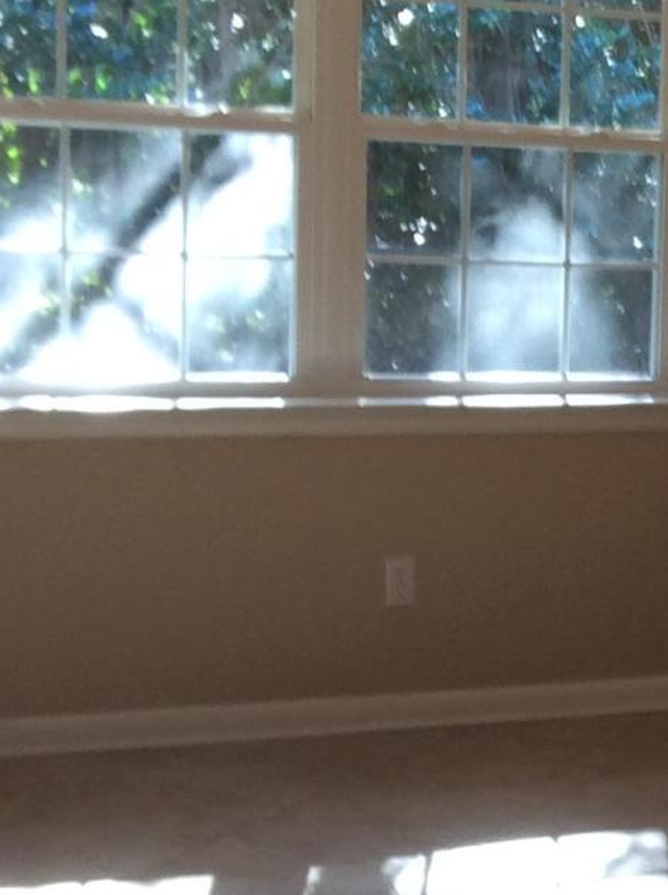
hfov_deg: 14.1
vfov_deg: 19.5
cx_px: 830
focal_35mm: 101
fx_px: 2608
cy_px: 484
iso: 40
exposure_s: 1/24
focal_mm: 3.3
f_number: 2.4
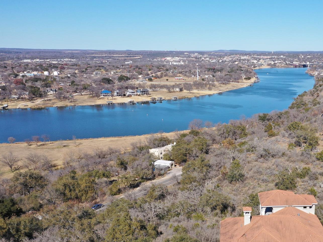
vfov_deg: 33.3
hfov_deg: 42.3
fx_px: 401
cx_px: 249
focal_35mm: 43
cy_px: 163
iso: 100
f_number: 5.6
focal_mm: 10.26
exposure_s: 1/500
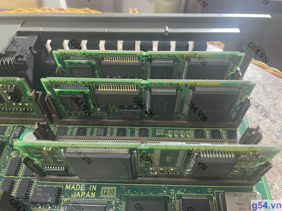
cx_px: 141
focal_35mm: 26
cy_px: 106
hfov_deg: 67.3
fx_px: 212
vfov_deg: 53.1
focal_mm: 4.2
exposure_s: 1/50
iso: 250
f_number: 1.6
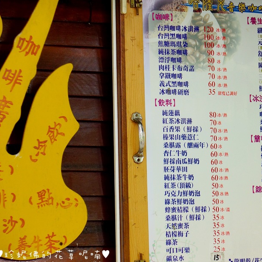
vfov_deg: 9.7
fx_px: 1547
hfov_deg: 9.7
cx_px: 213
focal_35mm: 181
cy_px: 128
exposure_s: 1/160
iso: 500
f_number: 5.6
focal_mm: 85
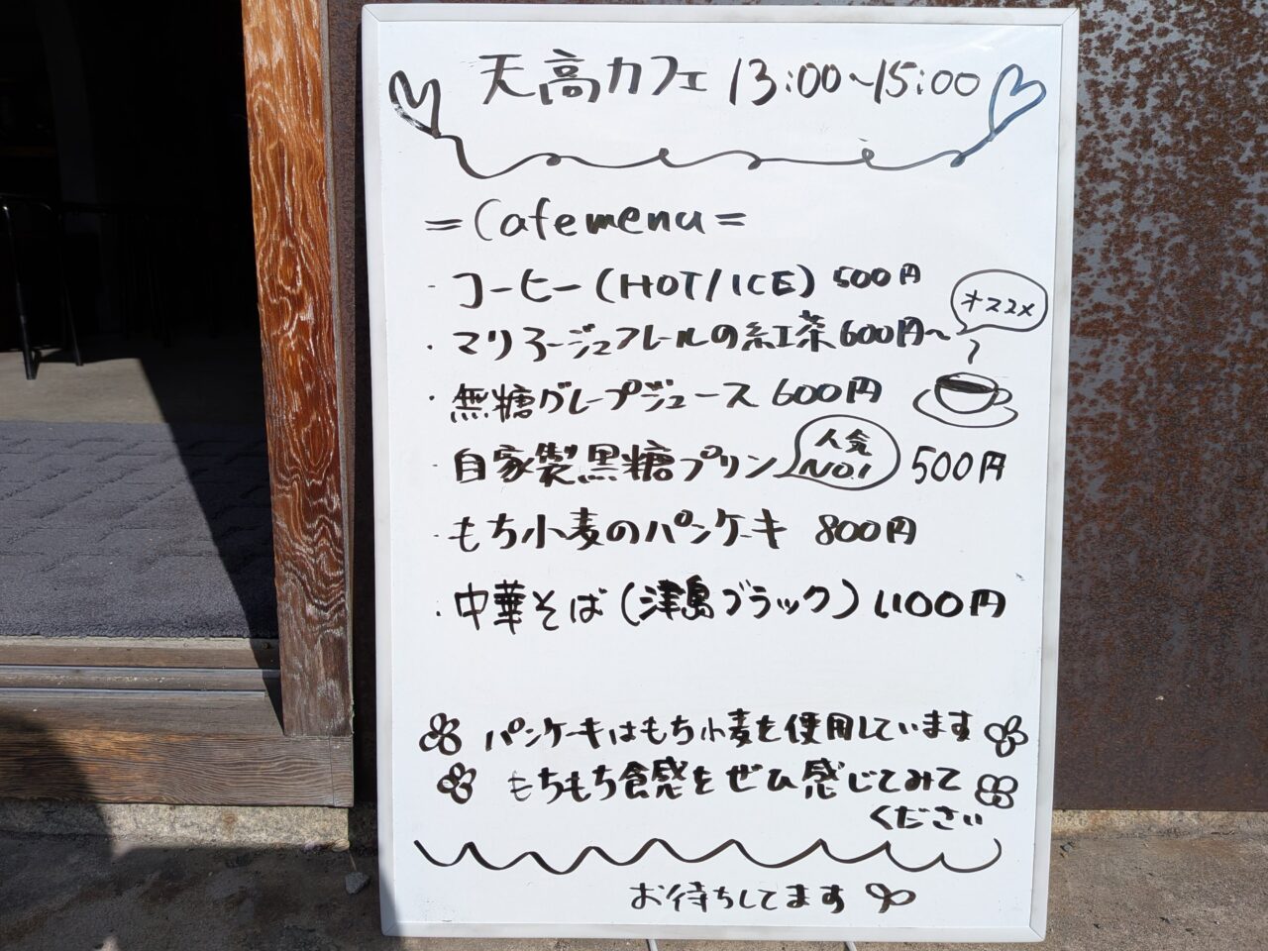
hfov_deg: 71.6
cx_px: 634
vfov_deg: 56.8
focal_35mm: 24
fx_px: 879
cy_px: 476
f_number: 1.7
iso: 71
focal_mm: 4.53
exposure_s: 1/6369
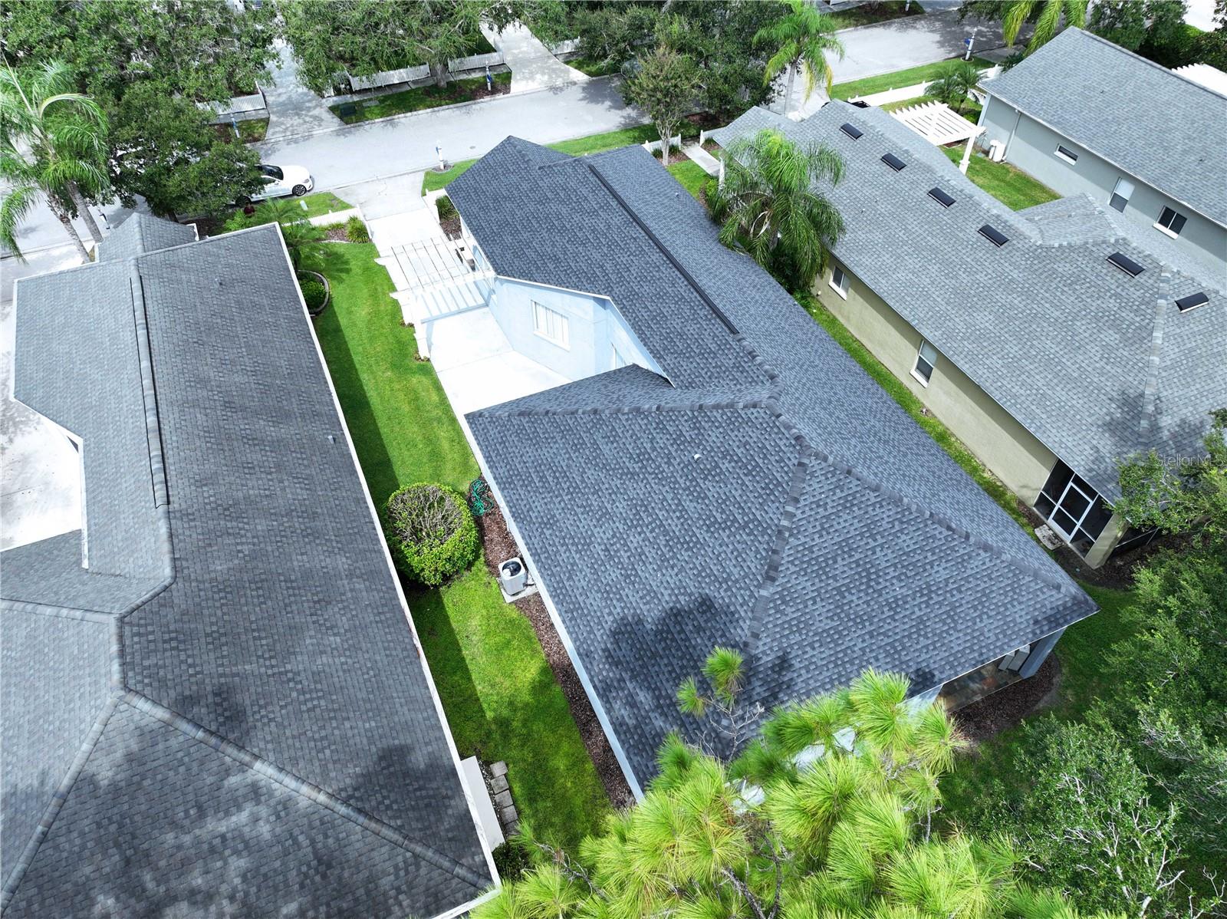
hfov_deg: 71.6
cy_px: 460
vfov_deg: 56.8
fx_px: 850
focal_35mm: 24
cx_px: 614
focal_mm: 12.29
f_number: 3.5
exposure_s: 1/200
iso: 100
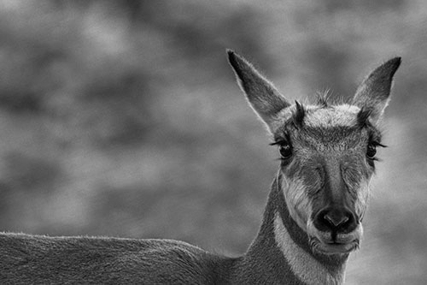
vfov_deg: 1.1
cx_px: 214
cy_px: 142
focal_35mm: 1200
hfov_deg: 1.7
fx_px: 14228
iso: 6400
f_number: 13
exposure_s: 1/1250
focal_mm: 1200
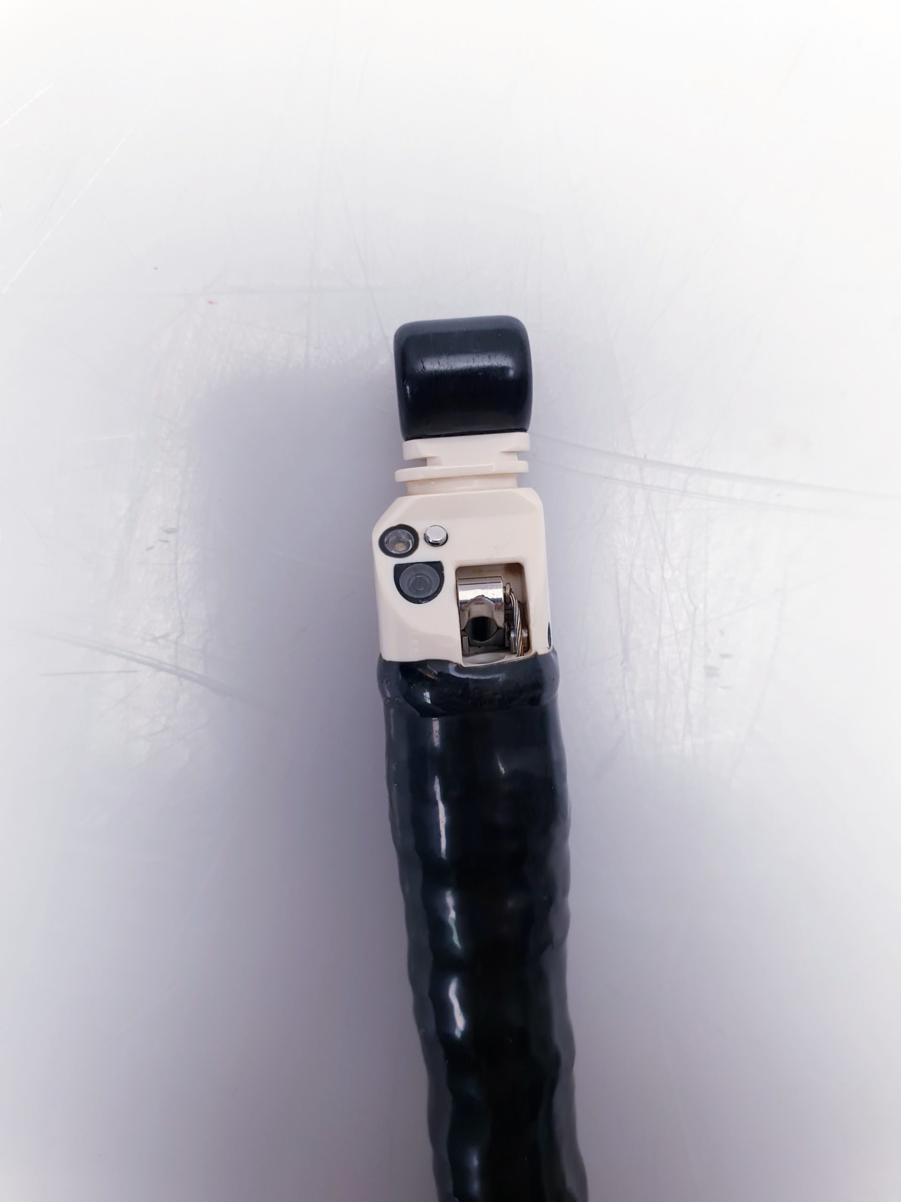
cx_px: 450
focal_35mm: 26
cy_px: 601
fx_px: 902
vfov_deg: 67.3
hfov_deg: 53.1
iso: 50
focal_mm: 4.3
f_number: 2.4
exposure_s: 1/50
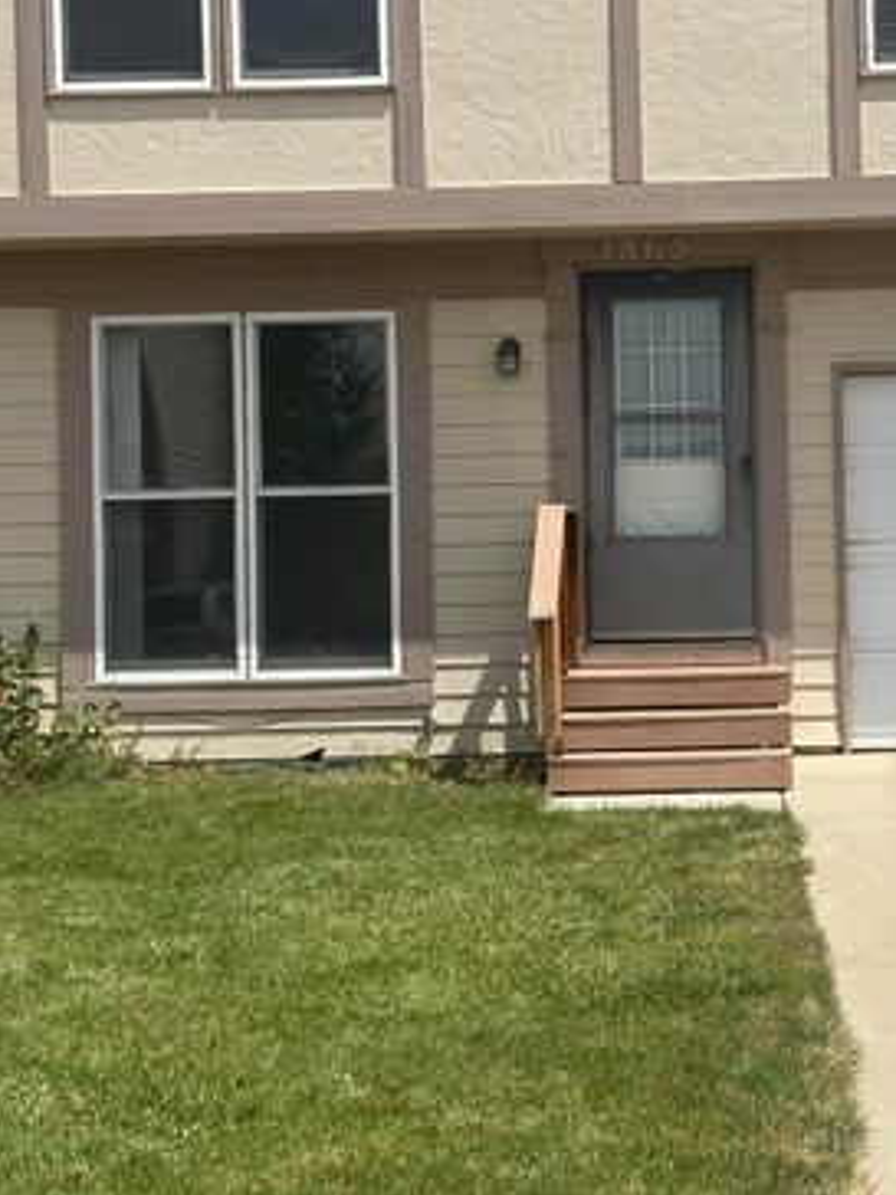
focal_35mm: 88
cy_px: 461
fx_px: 3037
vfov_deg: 22.2
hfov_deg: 16.7
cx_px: 653
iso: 100
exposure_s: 1/8929
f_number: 1.78
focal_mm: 6.86
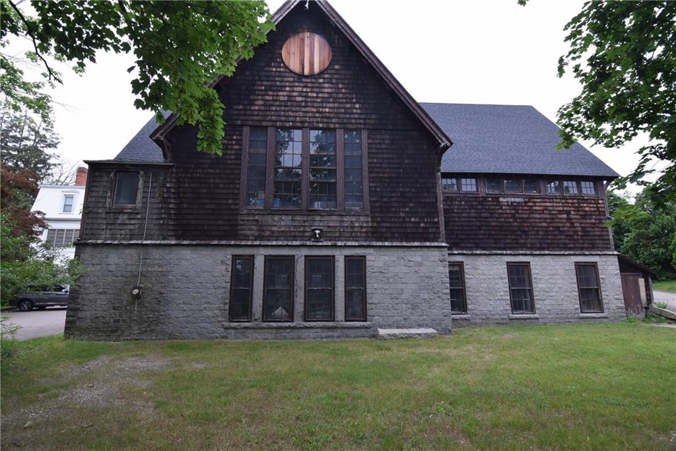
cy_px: 226
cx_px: 338
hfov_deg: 95.0
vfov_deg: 72.1
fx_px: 310
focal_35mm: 16
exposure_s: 1/200
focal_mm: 11
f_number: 7.1
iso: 400
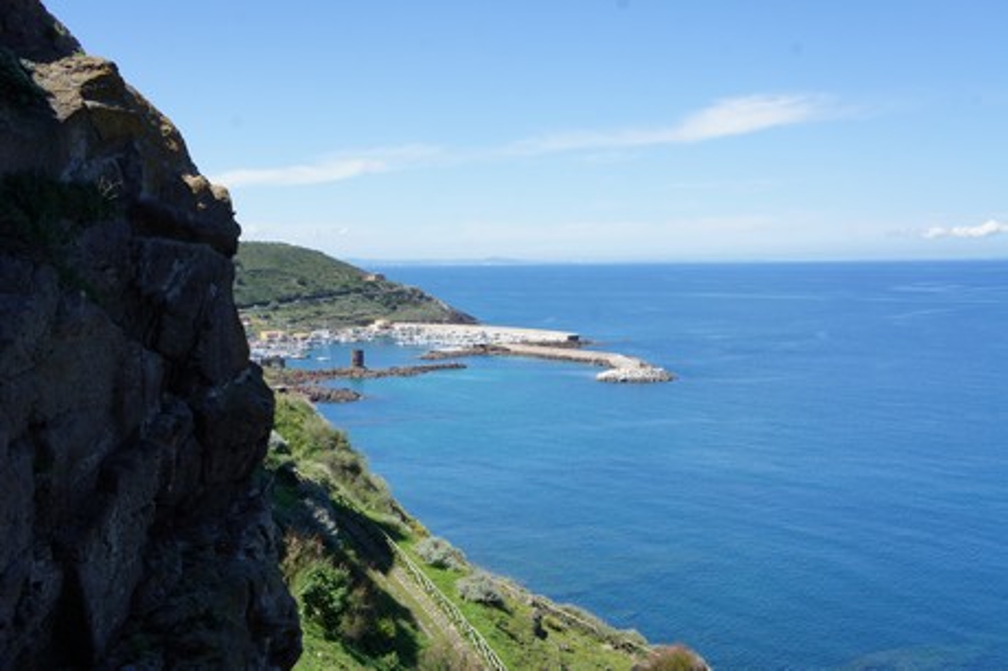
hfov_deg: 42.4
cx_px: 504
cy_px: 336
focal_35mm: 46
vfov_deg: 28.9
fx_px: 1301
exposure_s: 1/160
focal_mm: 31
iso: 200
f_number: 13
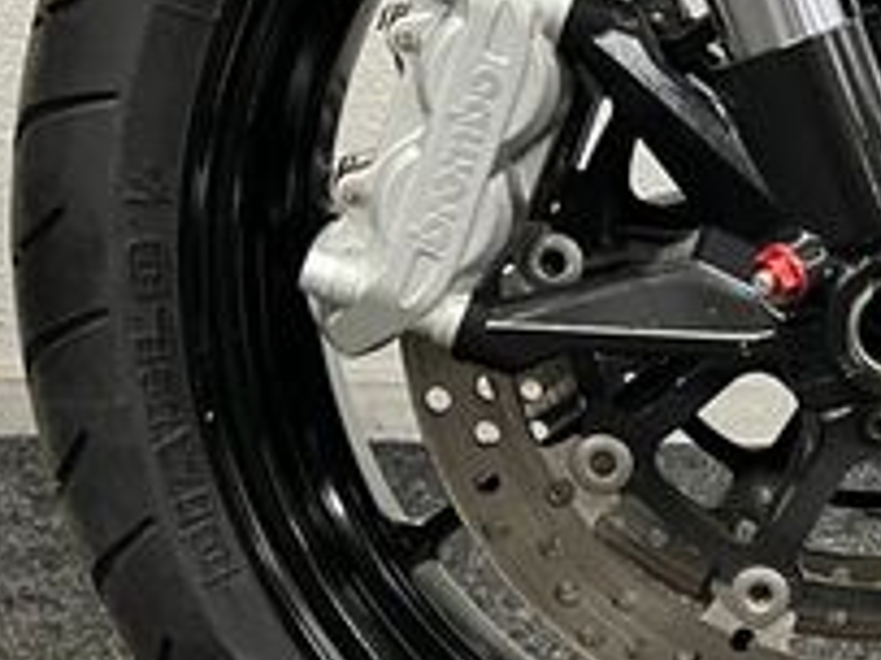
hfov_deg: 23.2
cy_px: 313
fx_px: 2086
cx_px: 803
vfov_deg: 18.0
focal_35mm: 82
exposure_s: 1/50
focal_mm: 5.1
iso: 320
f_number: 1.6
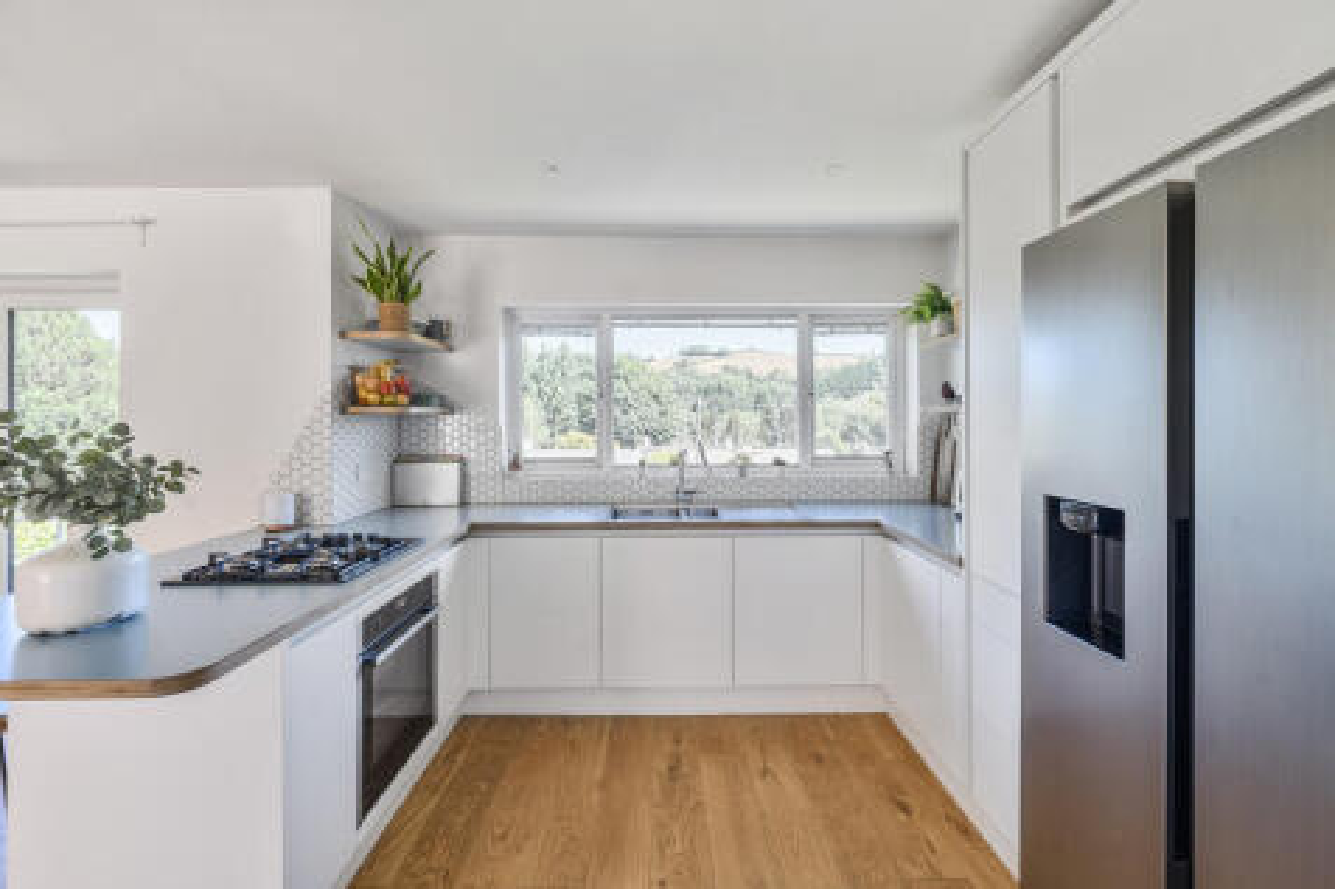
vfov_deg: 77.3
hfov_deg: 100.4
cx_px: 668
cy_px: 444
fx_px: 556
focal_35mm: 15
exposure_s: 1/5
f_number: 8
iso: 100
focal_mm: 15
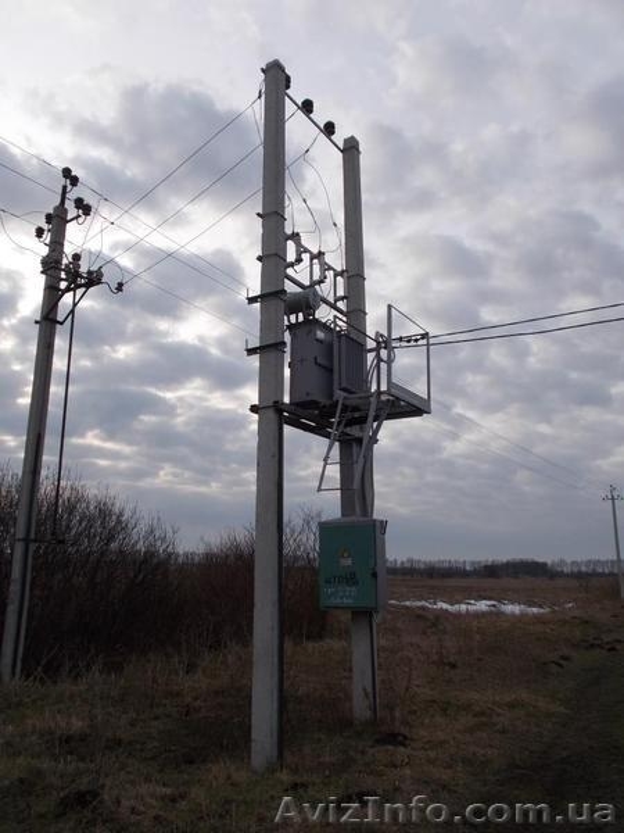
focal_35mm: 30
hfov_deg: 46.8
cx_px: 312
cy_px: 416
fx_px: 721
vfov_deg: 60.0
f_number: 3.4
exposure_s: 1/400
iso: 80
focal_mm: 5.3
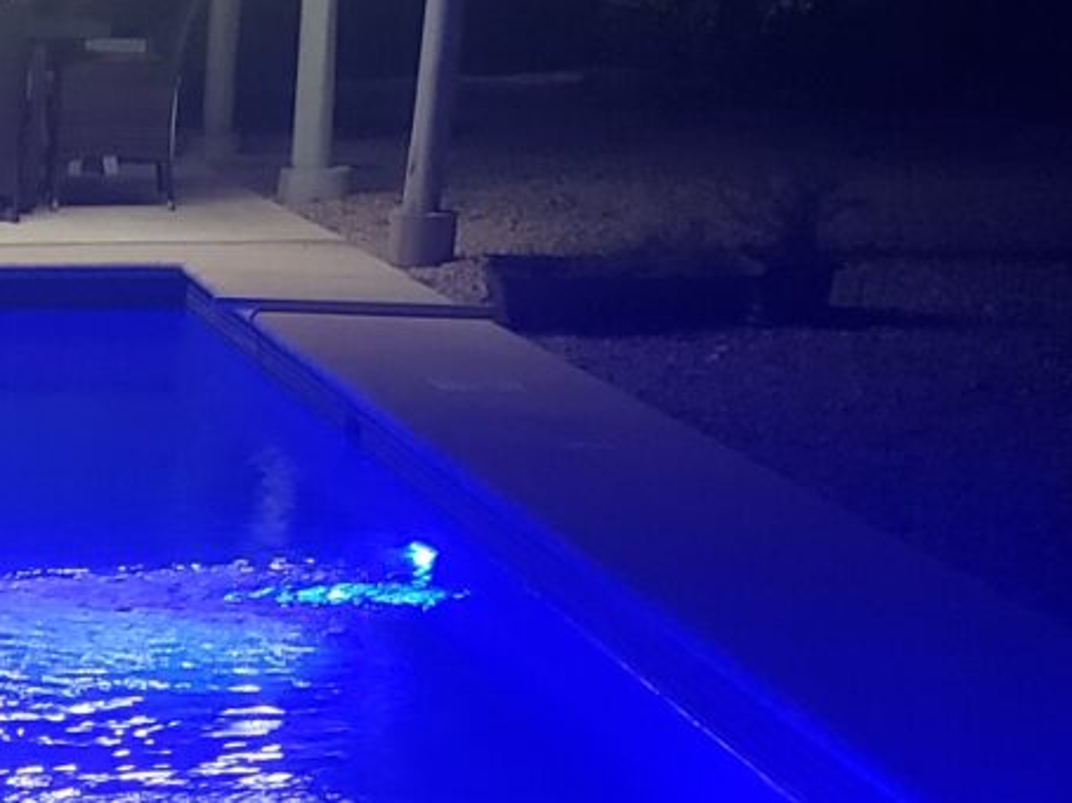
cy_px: 1110
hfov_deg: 16.2
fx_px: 3405
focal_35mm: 110
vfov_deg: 12.9
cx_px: -569
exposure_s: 1/24
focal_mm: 4.3
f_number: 1.5
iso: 320
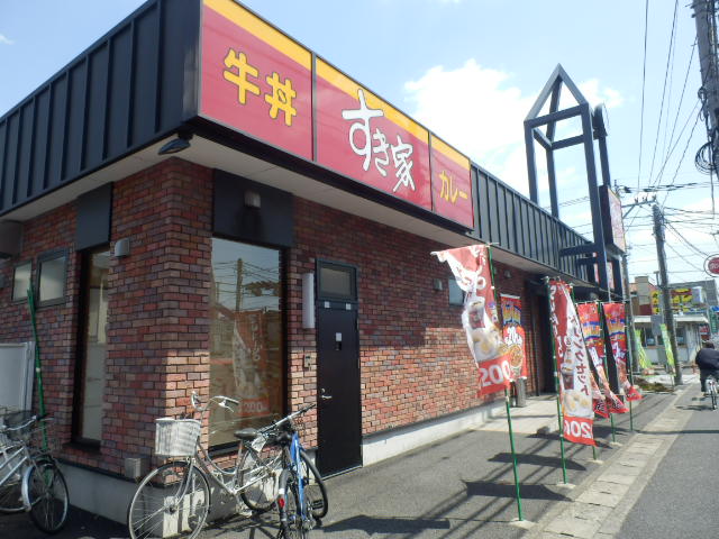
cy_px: 270
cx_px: 360
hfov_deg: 71.6
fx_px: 498
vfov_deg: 56.8
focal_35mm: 24
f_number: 7.9
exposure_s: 1/80
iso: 80
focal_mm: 4.2
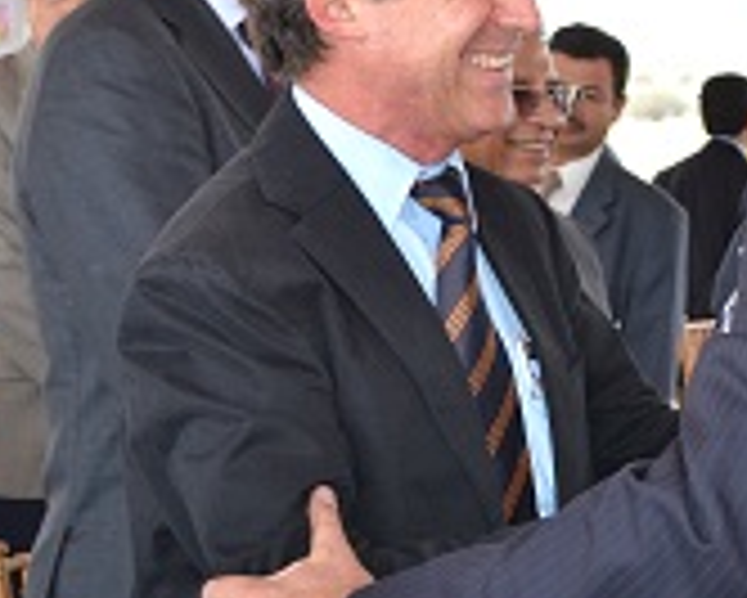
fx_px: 2854
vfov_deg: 12.0
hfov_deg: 14.8
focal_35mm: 129
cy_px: 184
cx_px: 621
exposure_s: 1/125
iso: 360
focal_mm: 38
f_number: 5
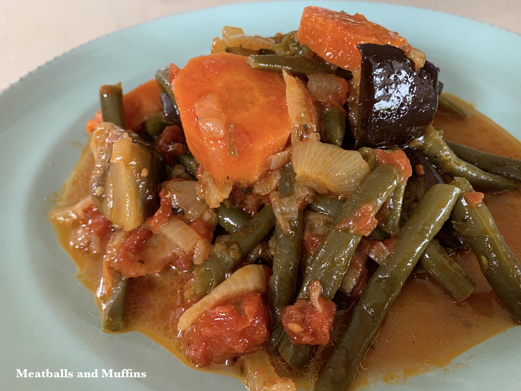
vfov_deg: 53.1
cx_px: 260
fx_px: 391
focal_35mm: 26
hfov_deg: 67.3
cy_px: 196
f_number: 1.8
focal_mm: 4.25
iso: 250
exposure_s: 1/60
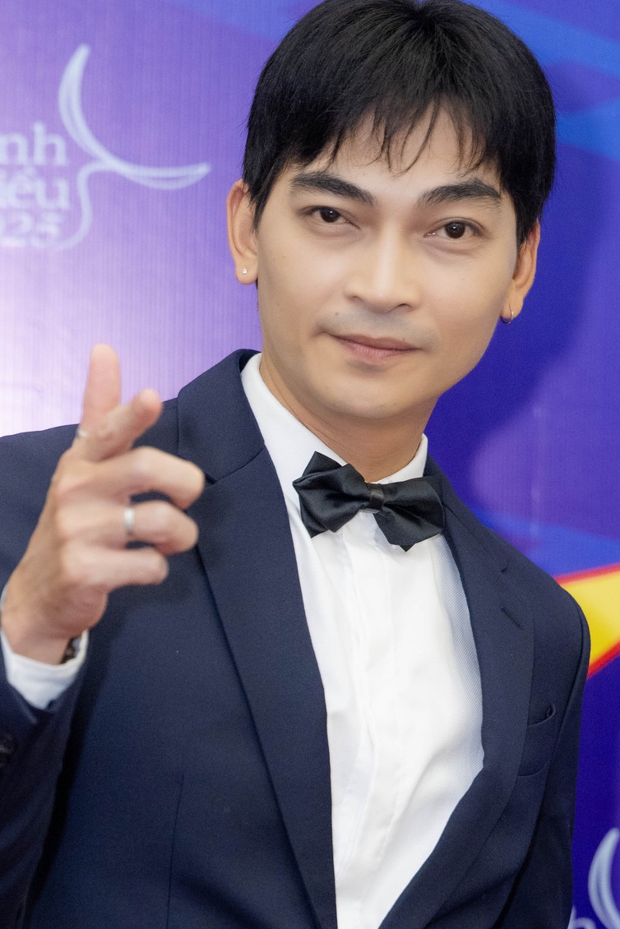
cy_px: 816
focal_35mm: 276
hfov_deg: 5.0
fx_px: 7125
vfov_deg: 7.4
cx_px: 136
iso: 1250
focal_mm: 104
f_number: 3.2
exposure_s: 1/200
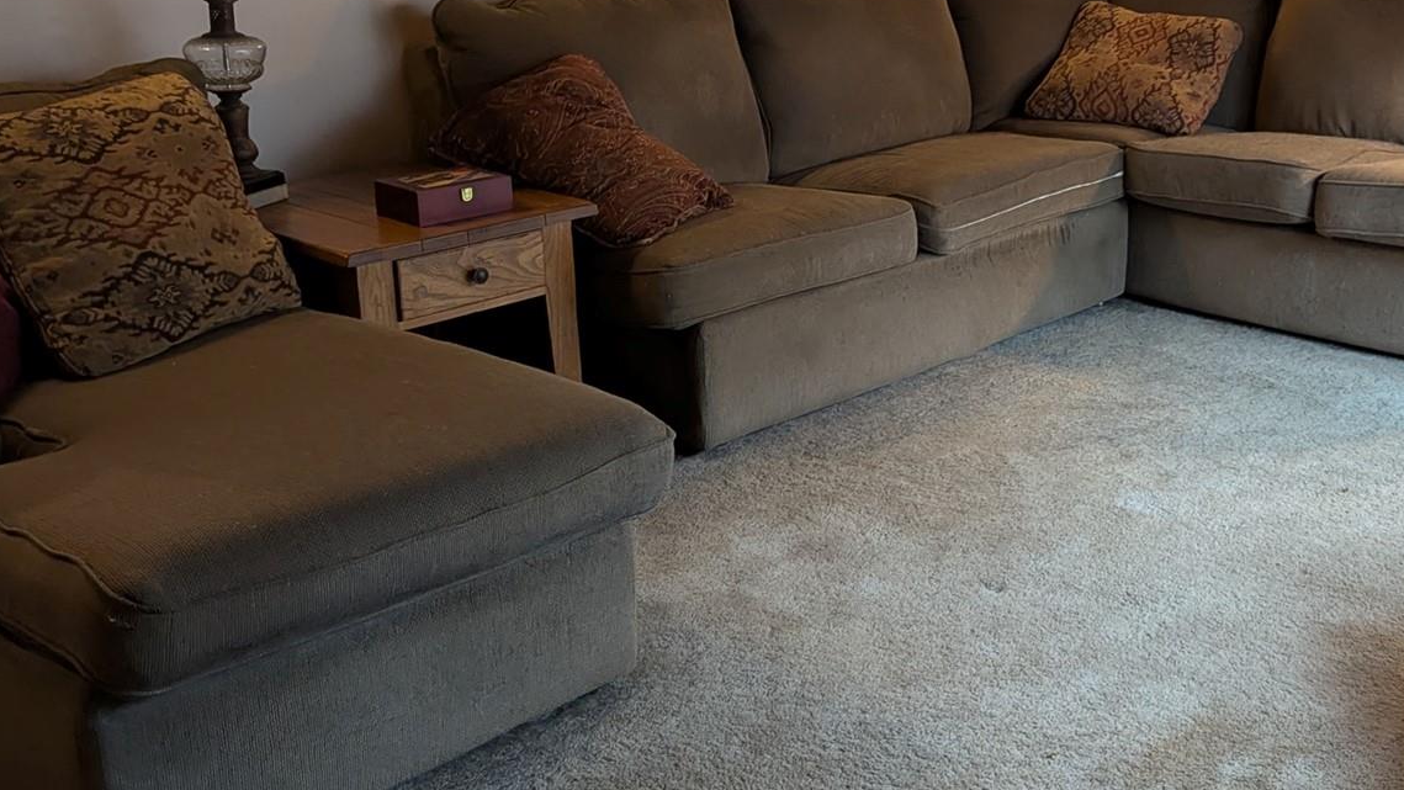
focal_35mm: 47
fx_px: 1750
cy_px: 277
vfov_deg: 25.3
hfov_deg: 42.2
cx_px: 1079
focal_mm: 6.81
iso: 69
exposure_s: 1/16.9
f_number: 1.85
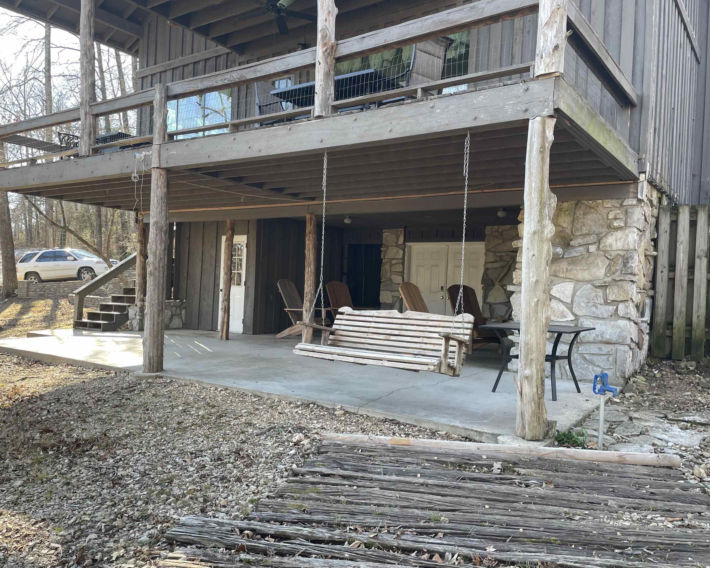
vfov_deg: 51.5
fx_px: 588
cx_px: 343
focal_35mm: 28
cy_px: 291
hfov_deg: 62.2
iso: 32
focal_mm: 4.2
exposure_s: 1/153
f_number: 1.6
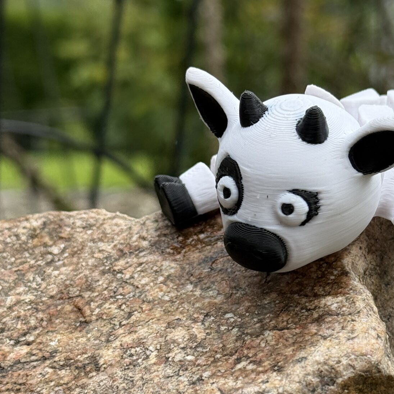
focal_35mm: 99
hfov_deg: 17.4
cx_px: 316
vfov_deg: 17.5
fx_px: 1275
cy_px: 247
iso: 80
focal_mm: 6.76
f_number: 1.78
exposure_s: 1/1403
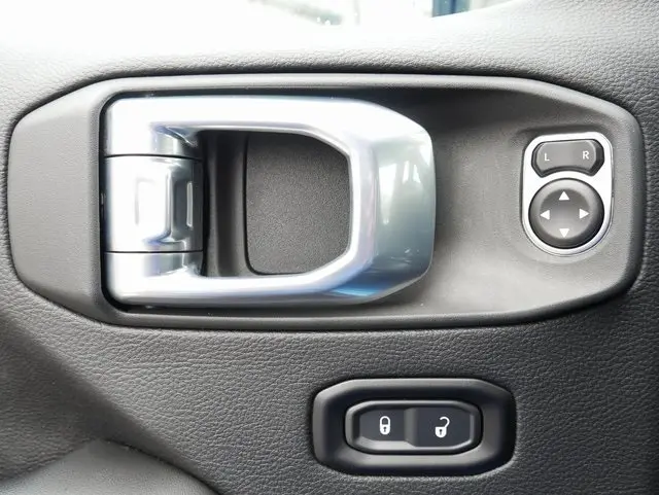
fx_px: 533
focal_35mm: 28
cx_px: 330
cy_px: 248
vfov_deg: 49.8
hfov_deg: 63.4
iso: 200
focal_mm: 14
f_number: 5
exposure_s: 1/20
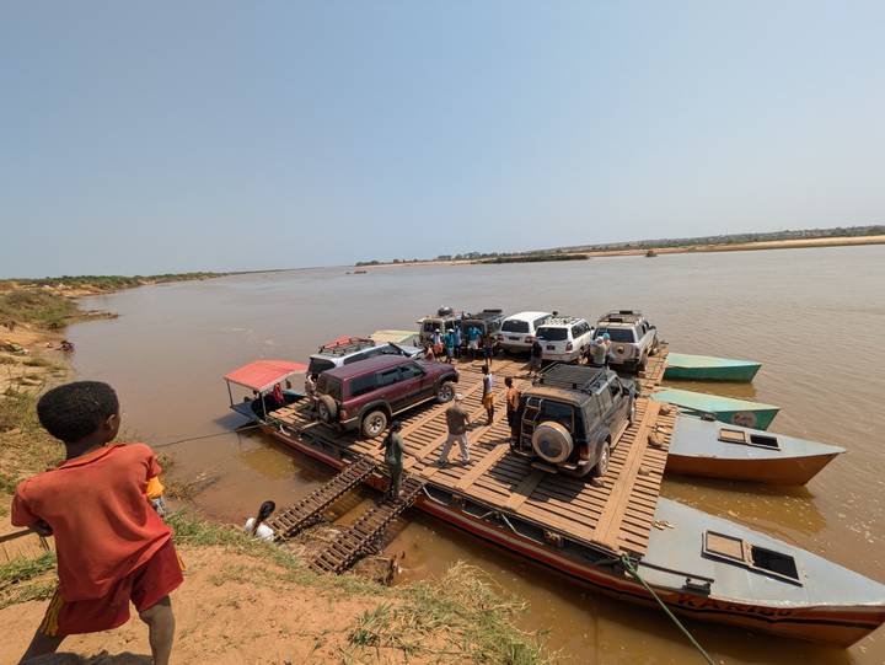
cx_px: 442
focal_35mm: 14
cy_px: 332
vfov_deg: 85.7
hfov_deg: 102.0
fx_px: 358
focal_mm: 1.83
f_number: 2.2
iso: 49
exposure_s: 1/1718
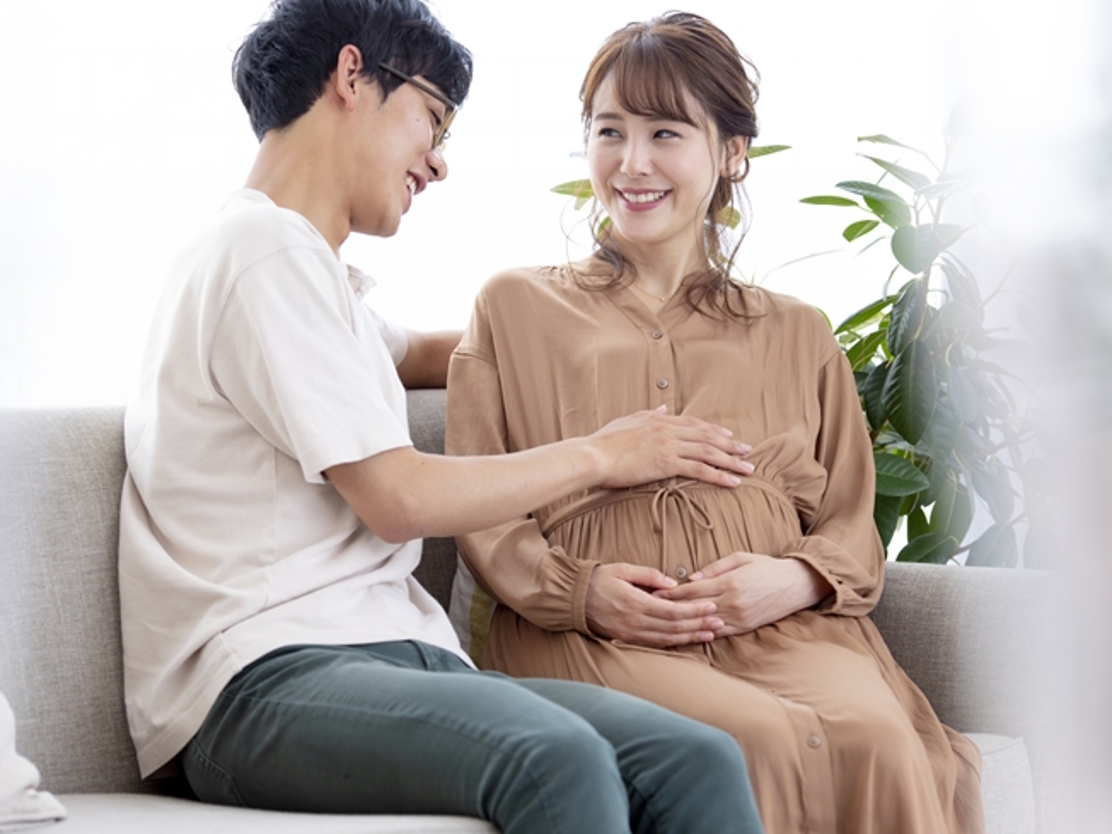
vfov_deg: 12.3
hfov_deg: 16.4
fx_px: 3855
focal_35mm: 120
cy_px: 418
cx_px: 489
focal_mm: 110
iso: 250
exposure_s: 1/100
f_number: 4.5
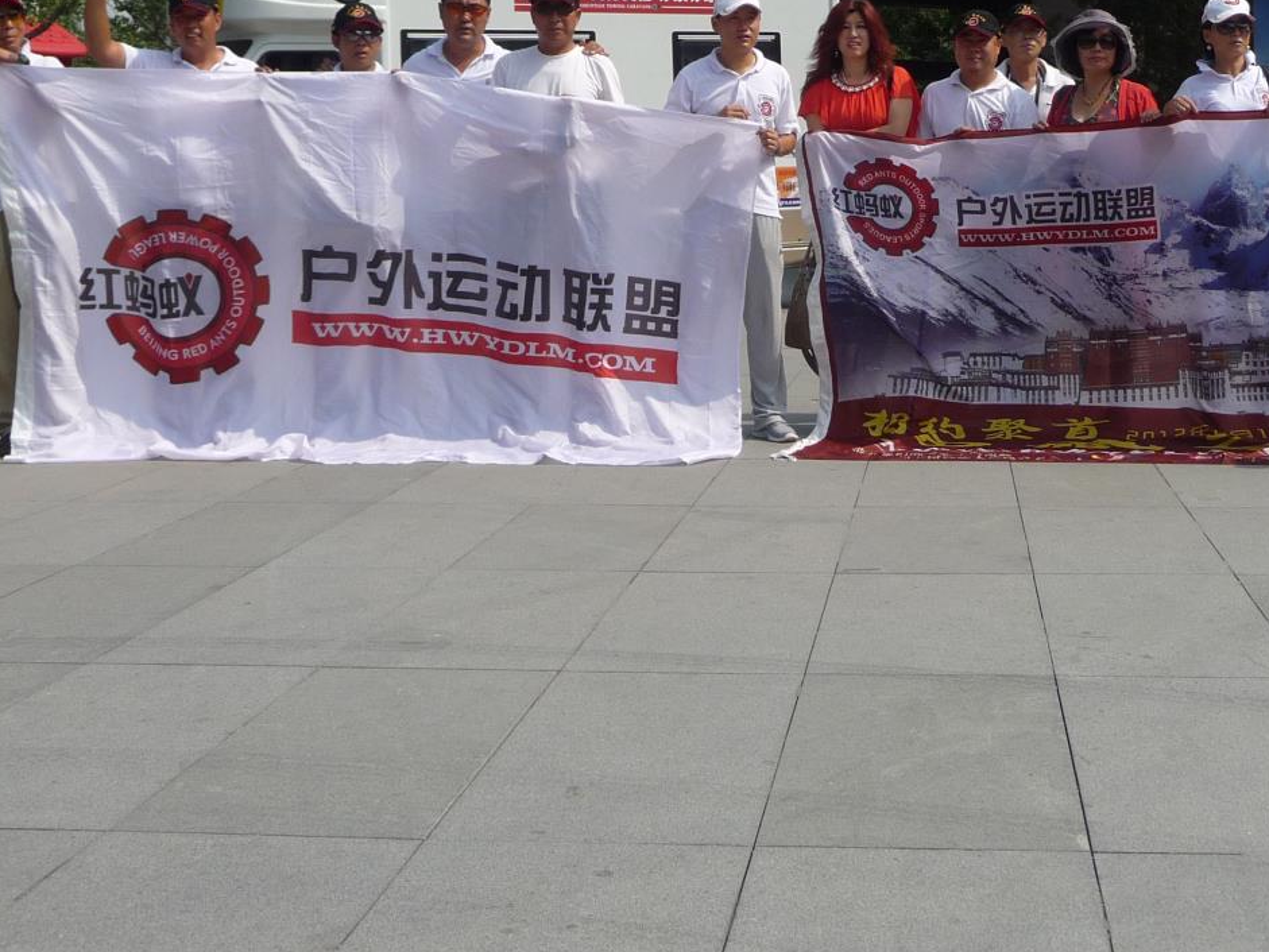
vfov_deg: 28.1
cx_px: 809
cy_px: 220
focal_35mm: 51
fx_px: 1870
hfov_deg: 37.2
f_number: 3.4
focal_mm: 5
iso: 100
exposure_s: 1/1000
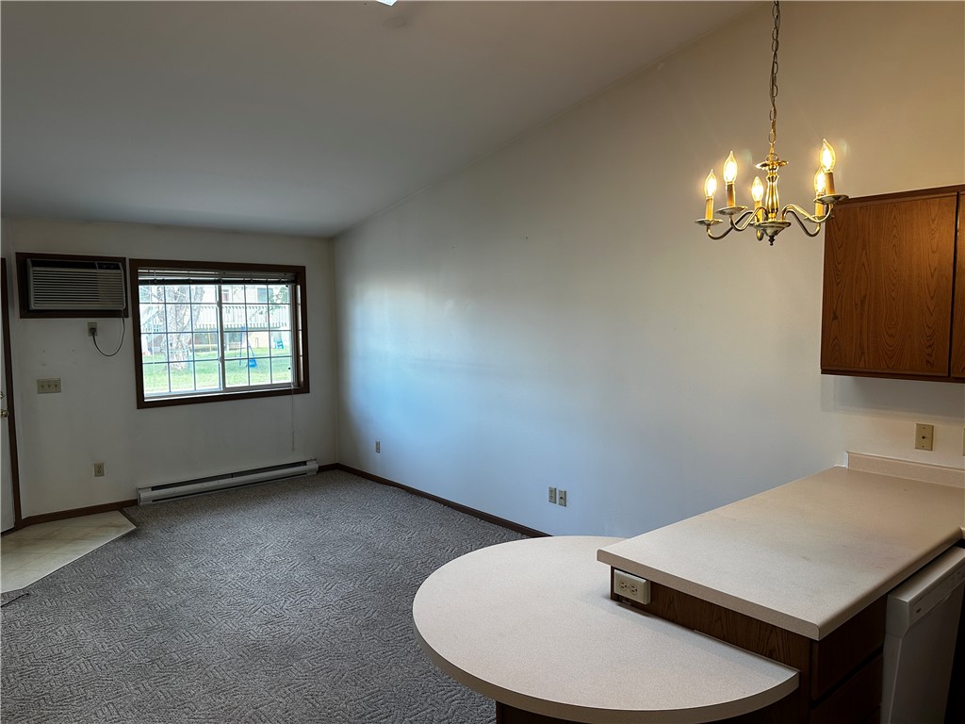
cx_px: 482
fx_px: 669
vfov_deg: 56.8
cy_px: 362
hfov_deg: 71.6
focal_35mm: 24
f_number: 1.78
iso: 125
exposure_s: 1/120
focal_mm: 6.86
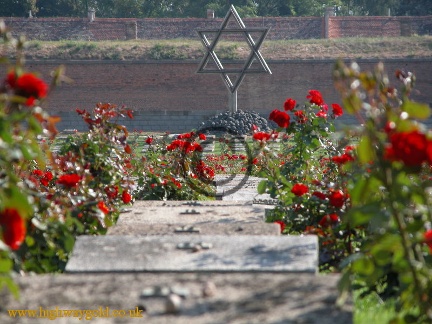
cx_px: 216
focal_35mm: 280
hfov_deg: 7.1
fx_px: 3494
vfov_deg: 5.3
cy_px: 162
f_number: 4.7
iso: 100
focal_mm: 71.2
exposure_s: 1/286
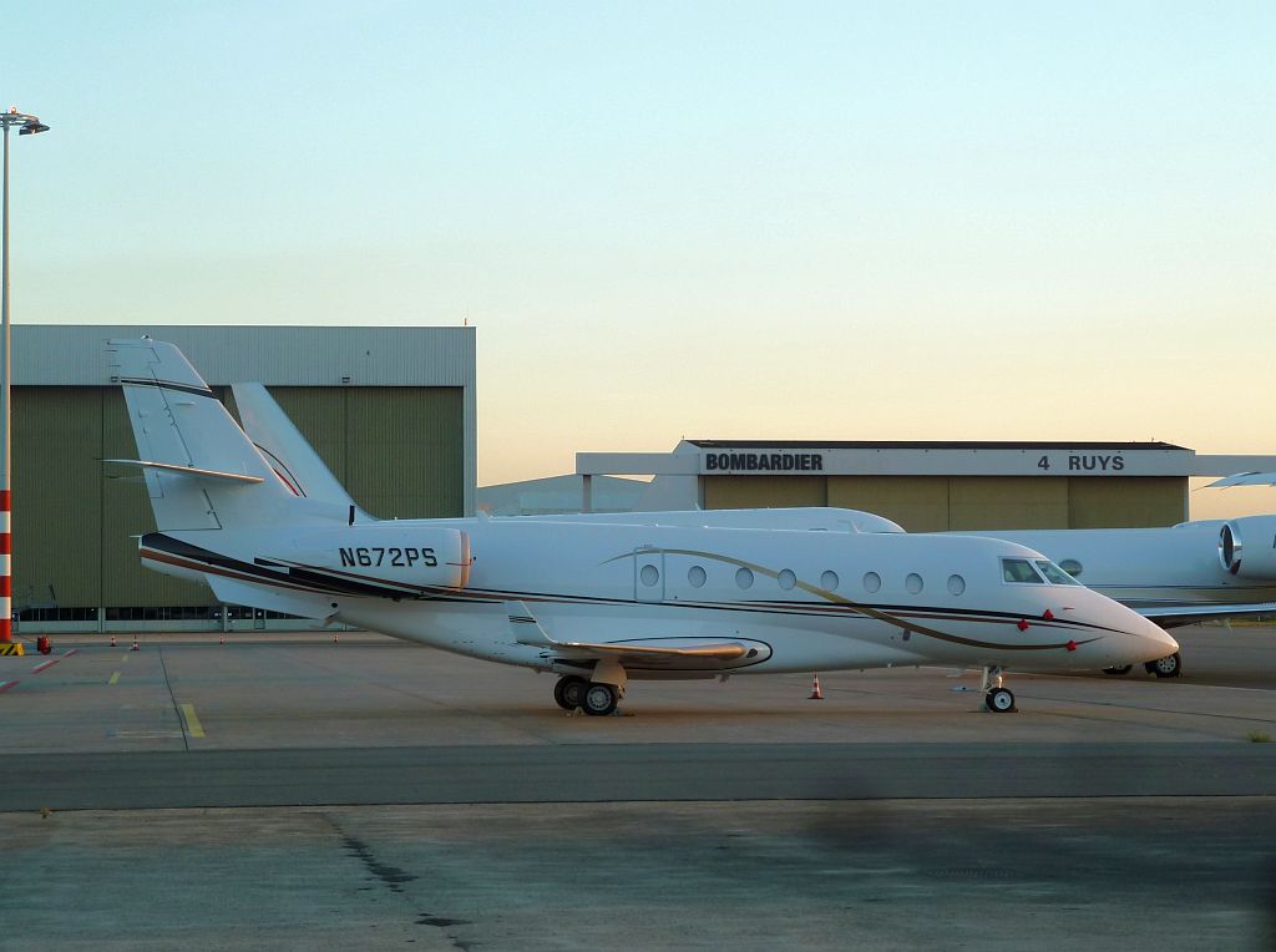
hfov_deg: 23.6
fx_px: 3054
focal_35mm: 83
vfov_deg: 17.7
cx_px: 638
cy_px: 476
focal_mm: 13.7
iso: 80
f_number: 4.2
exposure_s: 1/60
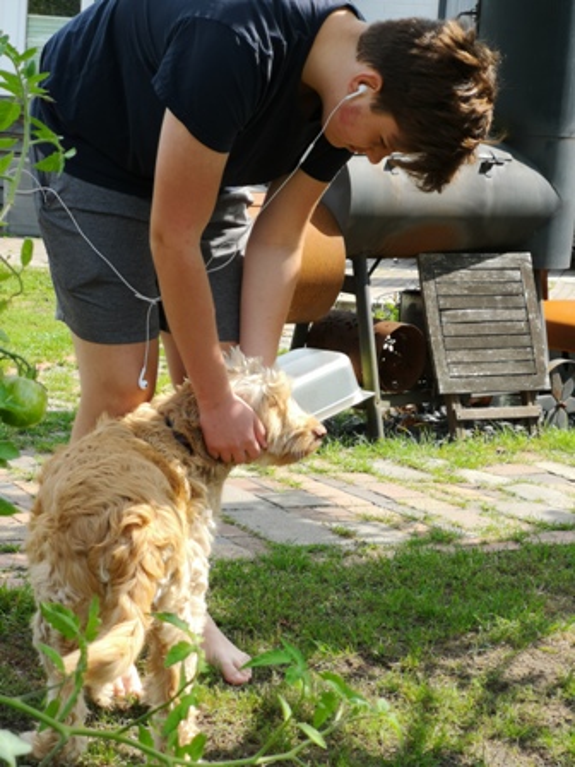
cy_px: 384
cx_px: 288
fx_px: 1794
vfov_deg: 24.1
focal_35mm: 81
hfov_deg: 18.2
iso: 50
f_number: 2.4
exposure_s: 1/413
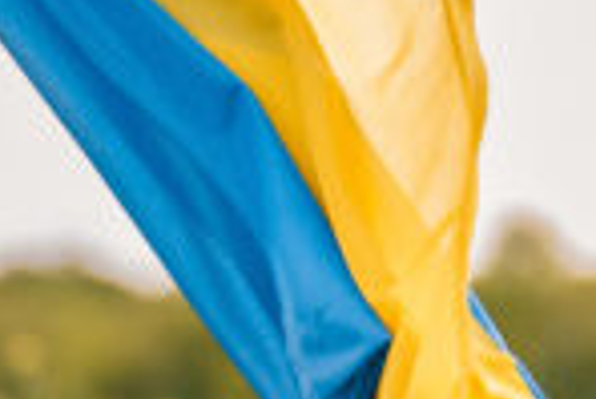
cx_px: -101
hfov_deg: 5.9
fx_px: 5734
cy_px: 421
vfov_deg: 4.0
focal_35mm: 346
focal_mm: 50
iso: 200
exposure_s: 1/1600
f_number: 1.2
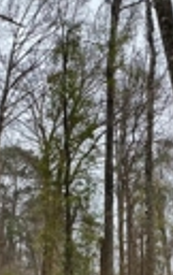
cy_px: 226
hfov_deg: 28.0
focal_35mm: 46
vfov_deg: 41.3
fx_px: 346
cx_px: 111
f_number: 2.2
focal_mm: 2.22
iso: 40
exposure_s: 1/226
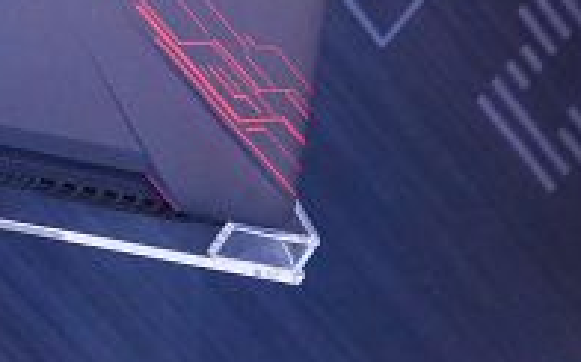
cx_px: -28
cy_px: -139
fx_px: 2467
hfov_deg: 13.2
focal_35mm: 156
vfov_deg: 8.2
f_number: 4.5
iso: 3200
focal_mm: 20
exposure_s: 1/50
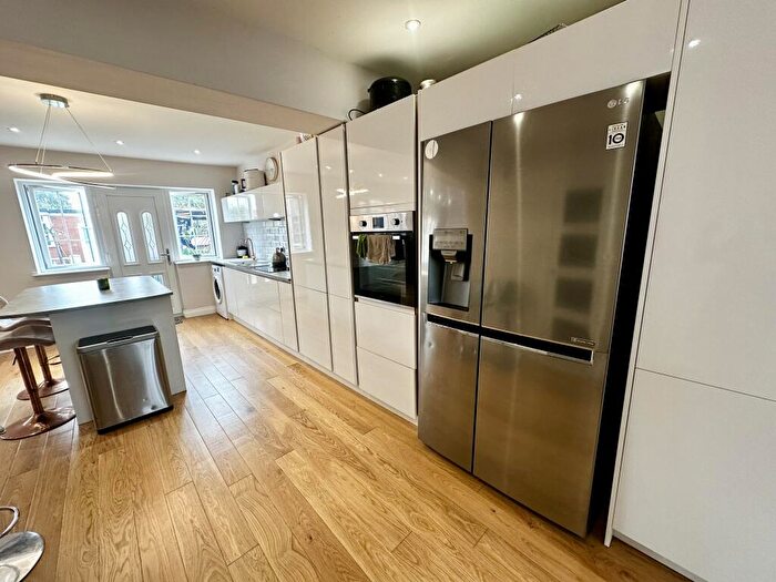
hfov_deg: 102.1
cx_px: 388
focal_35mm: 14
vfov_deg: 85.7
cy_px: 291
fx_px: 314
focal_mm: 2.22
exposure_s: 1/100
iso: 125
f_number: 2.2
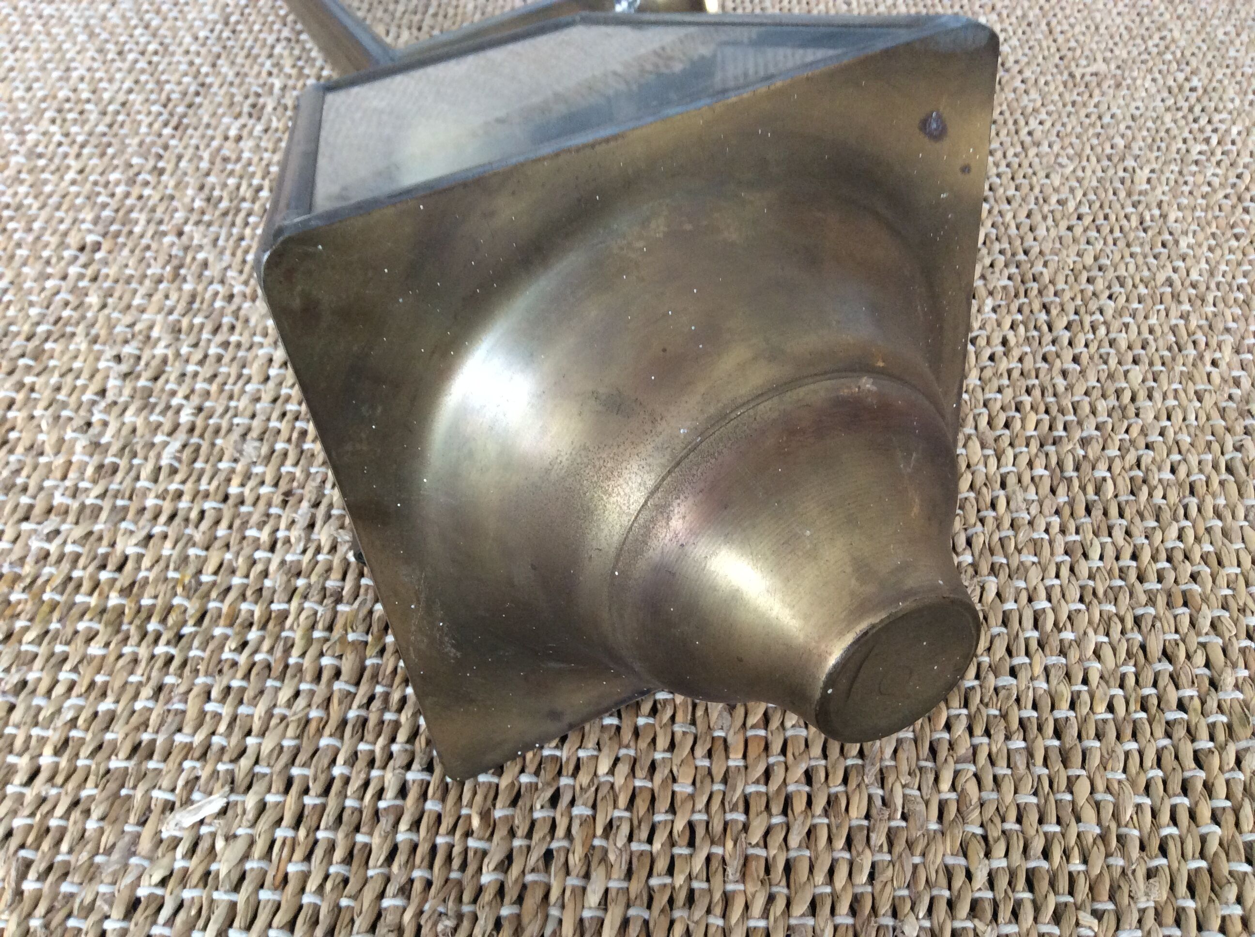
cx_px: 628
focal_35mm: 32
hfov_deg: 56.9
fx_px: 1158
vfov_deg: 44.1
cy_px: 468
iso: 125
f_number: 2.4
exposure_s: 1/25
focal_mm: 3.3
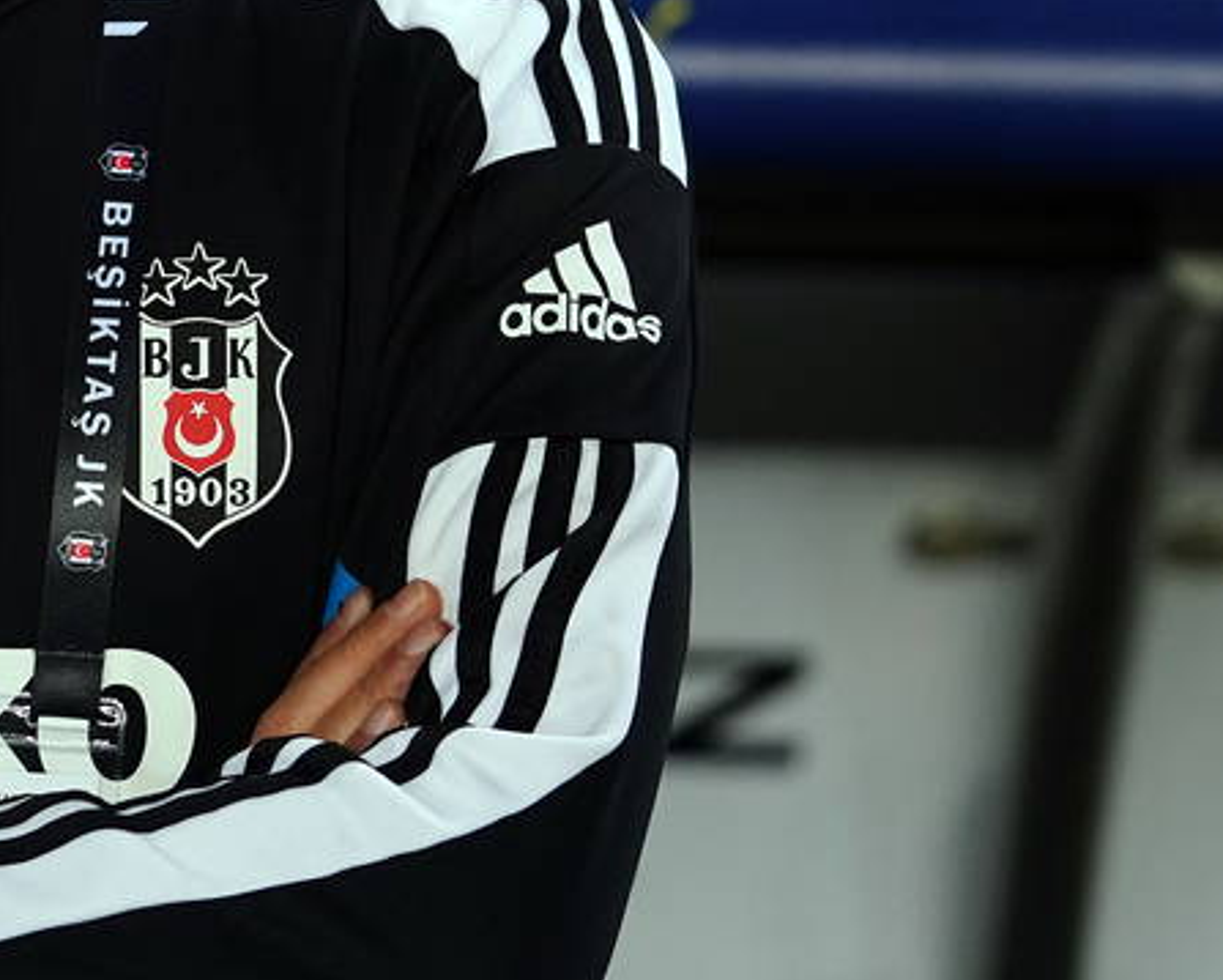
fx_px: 6808
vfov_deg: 8.2
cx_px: -49
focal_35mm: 188
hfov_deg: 10.2
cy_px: -42
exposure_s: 1/2000
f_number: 2.8
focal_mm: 70
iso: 2500
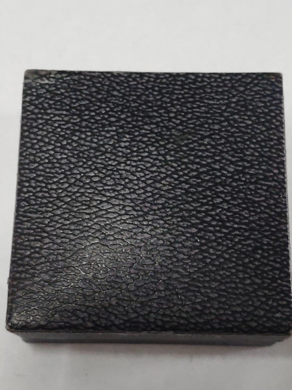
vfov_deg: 28.6
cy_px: 195
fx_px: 765
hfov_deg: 21.6
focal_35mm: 68
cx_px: 146
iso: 1000
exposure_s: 1/50
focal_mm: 5.52
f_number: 1.95
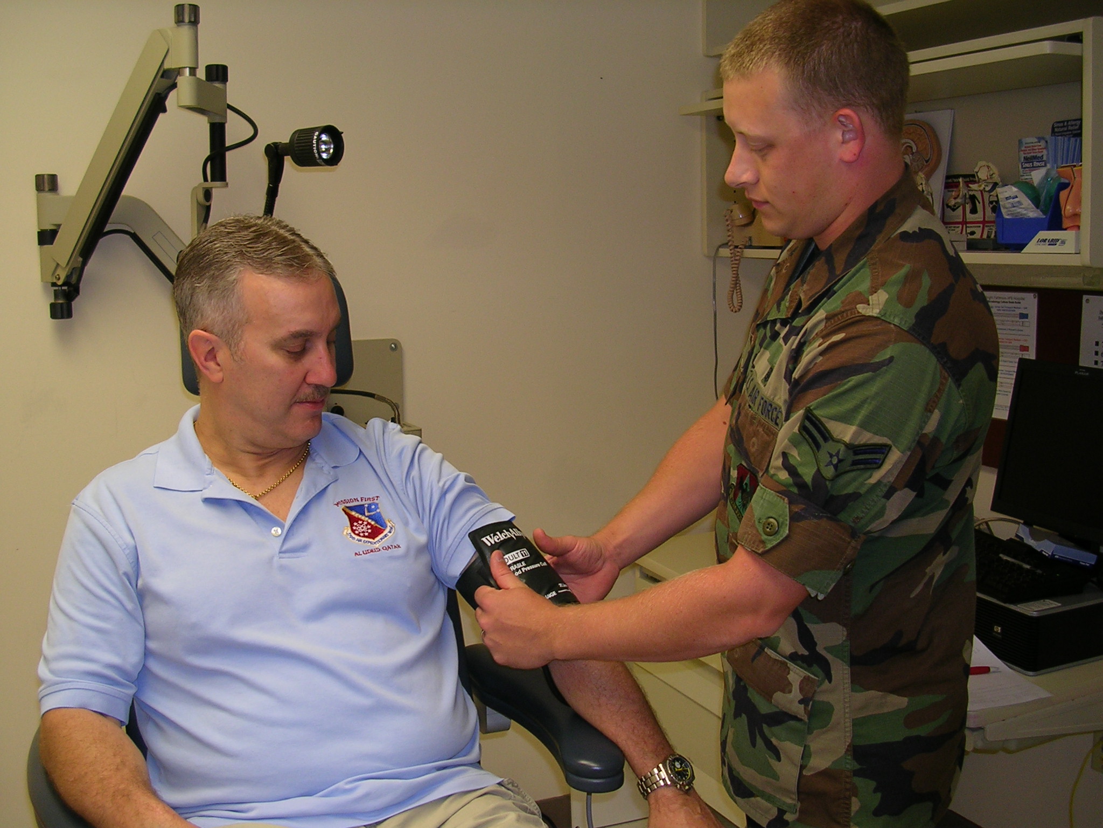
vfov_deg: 37.7
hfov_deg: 49.0
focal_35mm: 38
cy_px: 414
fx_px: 1211
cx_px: 552
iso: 50
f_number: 2.8
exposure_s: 1/30
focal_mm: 5.8
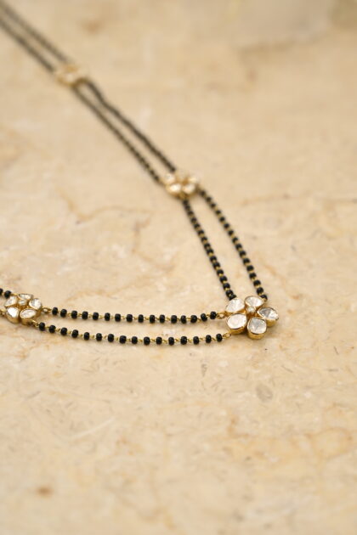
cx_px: 178
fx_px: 1562
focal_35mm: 105
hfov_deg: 13.0
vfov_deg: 19.5
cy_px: 268
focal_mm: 70
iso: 200
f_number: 4
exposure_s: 1/200
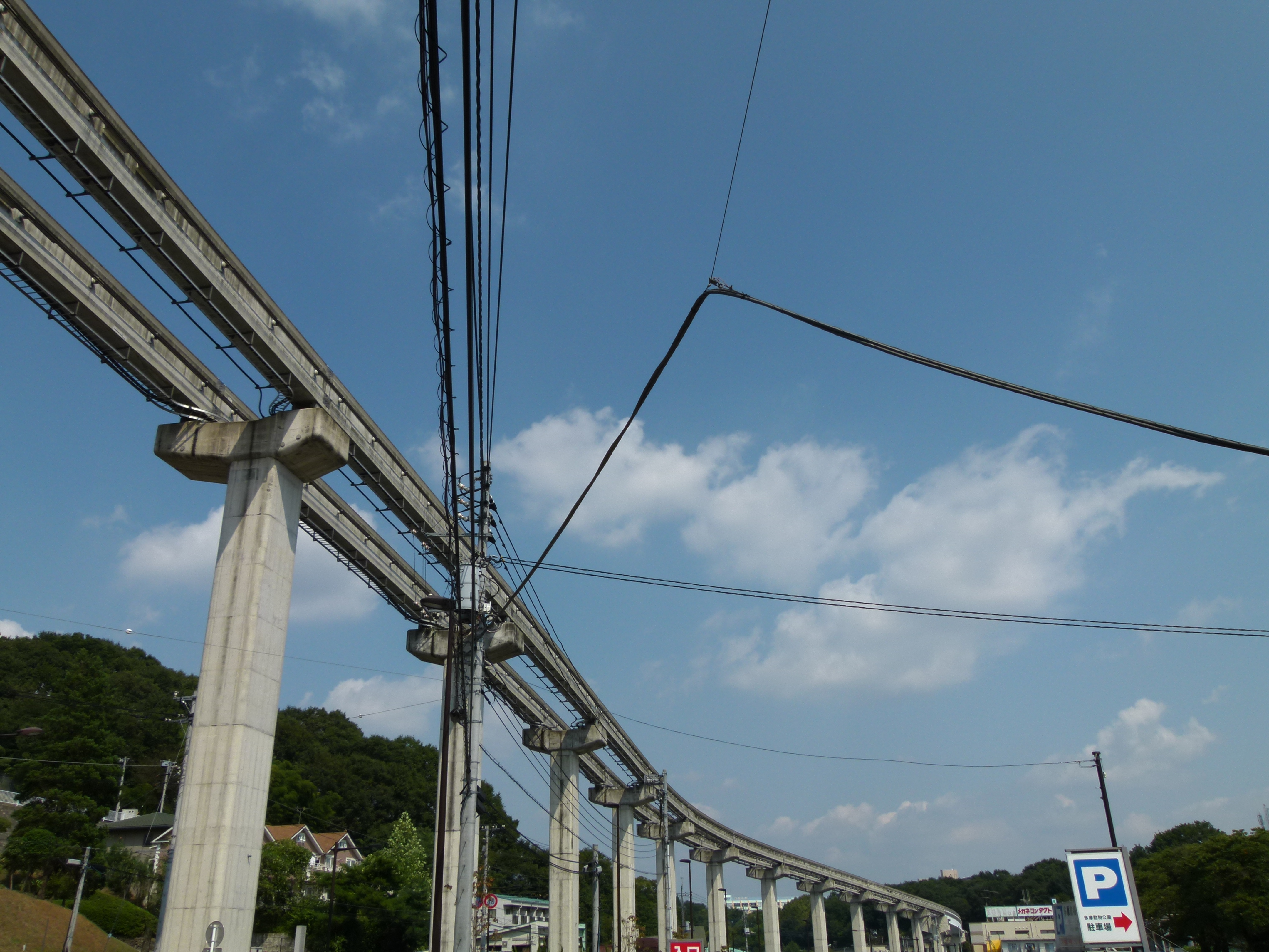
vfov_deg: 51.4
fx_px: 990
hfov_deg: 65.3
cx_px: 634
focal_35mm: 27
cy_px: 476
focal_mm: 4.8
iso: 100
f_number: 4
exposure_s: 1/1300
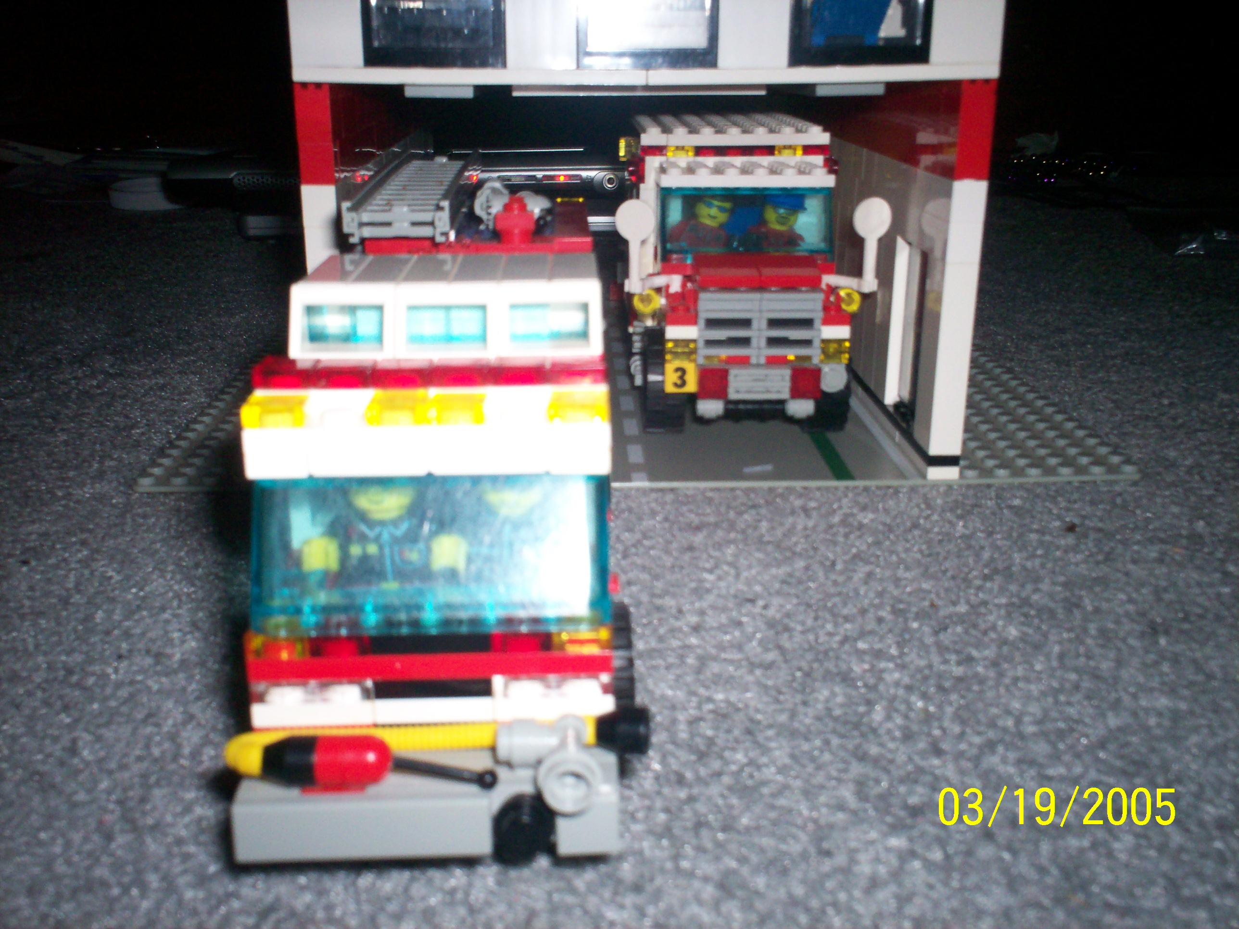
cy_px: 464
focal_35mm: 36
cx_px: 620
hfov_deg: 51.4
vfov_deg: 39.7
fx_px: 1289
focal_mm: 6
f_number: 4.5
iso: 140
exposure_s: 1/60
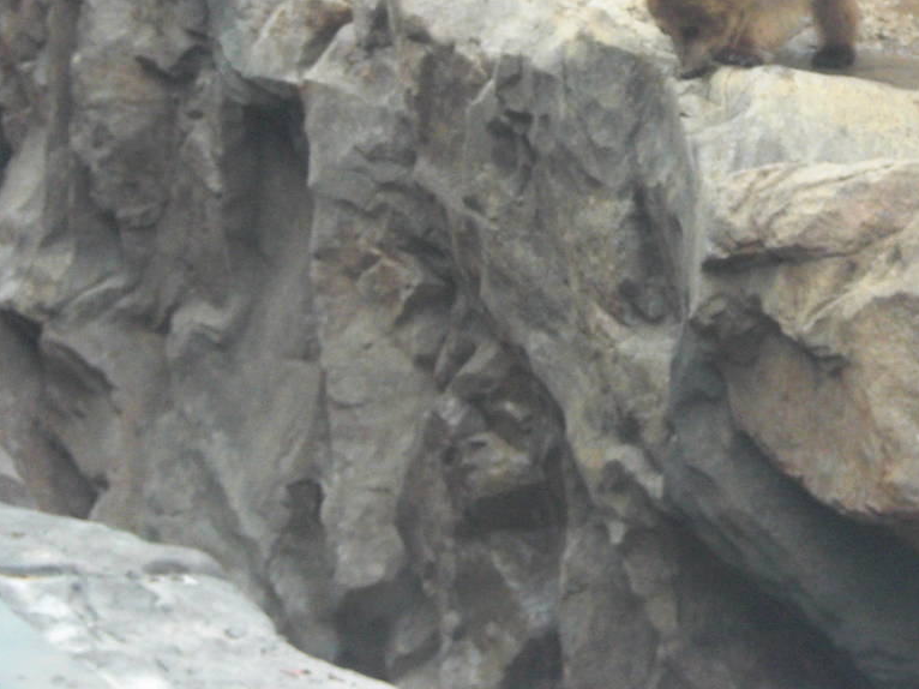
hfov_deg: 8.4
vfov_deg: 6.3
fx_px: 6210
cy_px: -22
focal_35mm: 234
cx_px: 721
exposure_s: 1/160
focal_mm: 19.6
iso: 200
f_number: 5.8
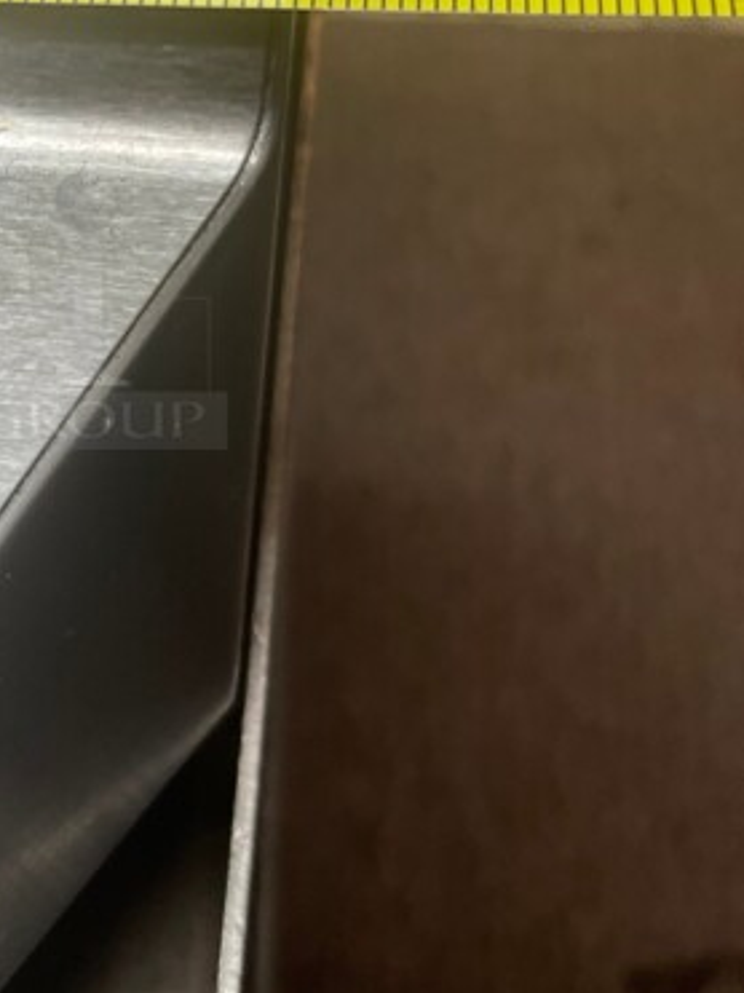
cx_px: -70
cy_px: 309
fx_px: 1634
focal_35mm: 57
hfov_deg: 24.0
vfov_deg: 33.4
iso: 125
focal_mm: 5.1
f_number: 1.6
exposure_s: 1/120
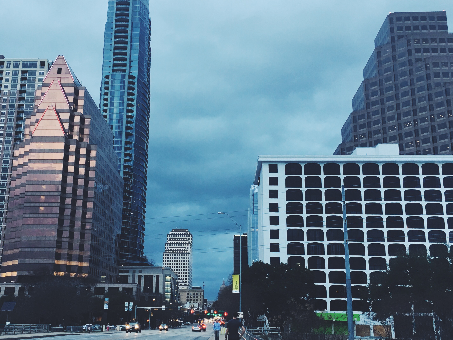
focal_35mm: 41
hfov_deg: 45.7
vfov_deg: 35.1
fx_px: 537
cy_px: 178
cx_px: 201
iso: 25
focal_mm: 4.15
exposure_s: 1/30
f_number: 2.2
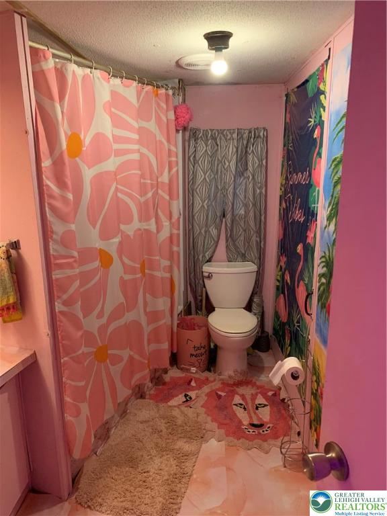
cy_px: 258
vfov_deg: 67.3
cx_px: 194
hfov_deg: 53.1
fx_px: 388
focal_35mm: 26
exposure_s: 1/60
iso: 400
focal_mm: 4.25
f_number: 1.8
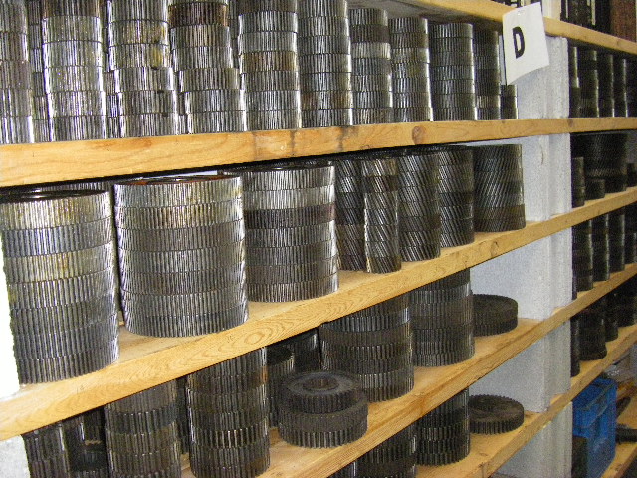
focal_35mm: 38
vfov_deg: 37.7
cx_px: 318
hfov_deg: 49.0
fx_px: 699
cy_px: 239
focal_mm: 6.3
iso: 800
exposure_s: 1/50
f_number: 3.5
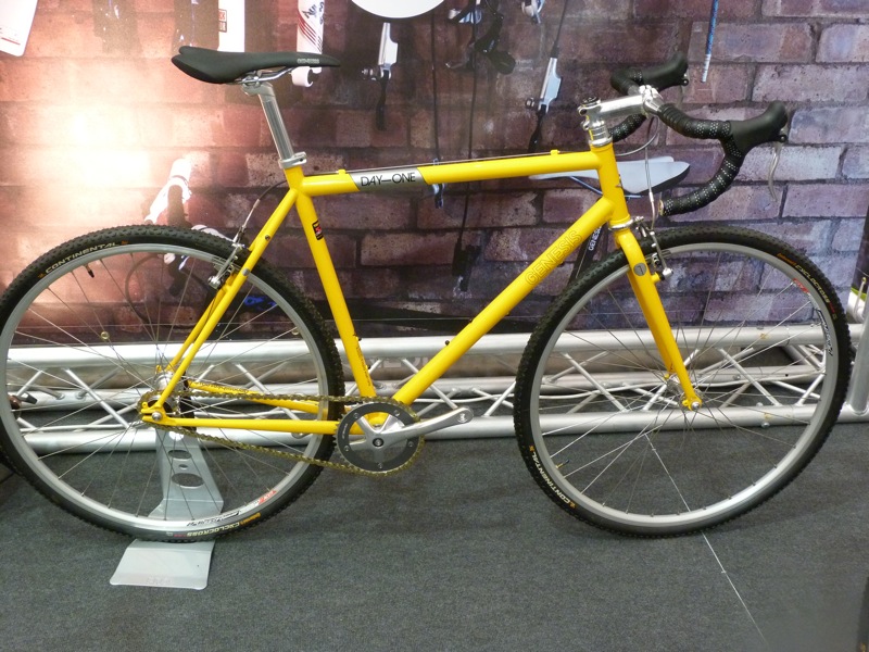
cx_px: 434
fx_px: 1004
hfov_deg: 46.8
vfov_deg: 36.0
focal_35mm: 40
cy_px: 326
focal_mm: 7.3
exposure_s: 1/30
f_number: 4.5
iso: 400
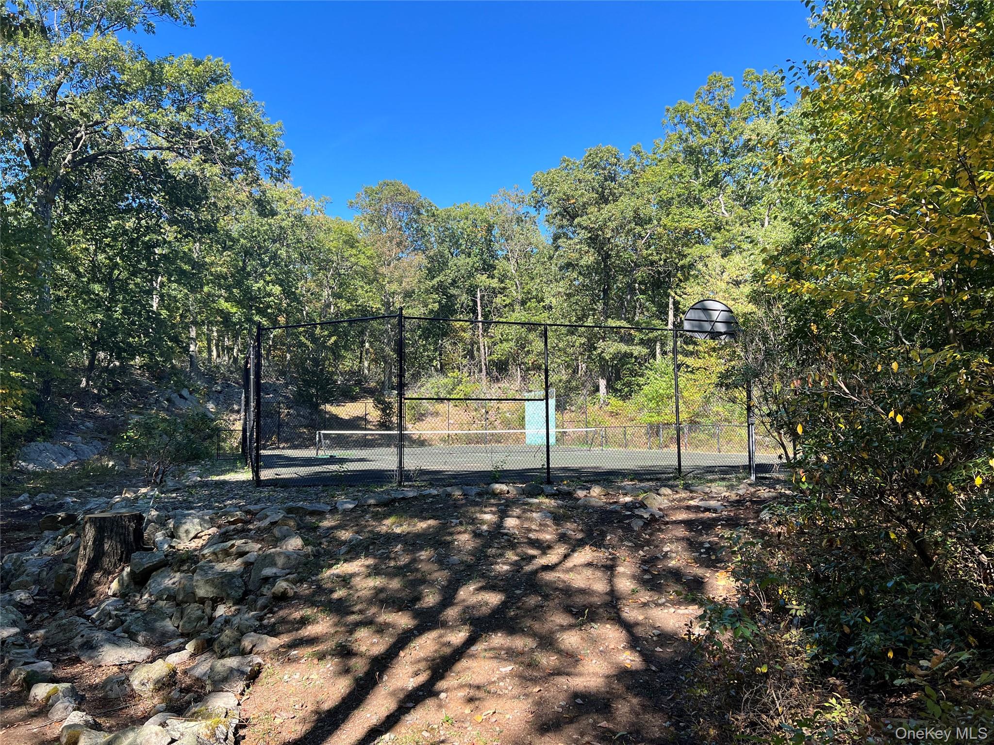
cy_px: 372
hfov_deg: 67.3
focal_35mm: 26
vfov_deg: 53.1
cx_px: 497
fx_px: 747
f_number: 1.5
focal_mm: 5.7
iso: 50
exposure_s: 1/940
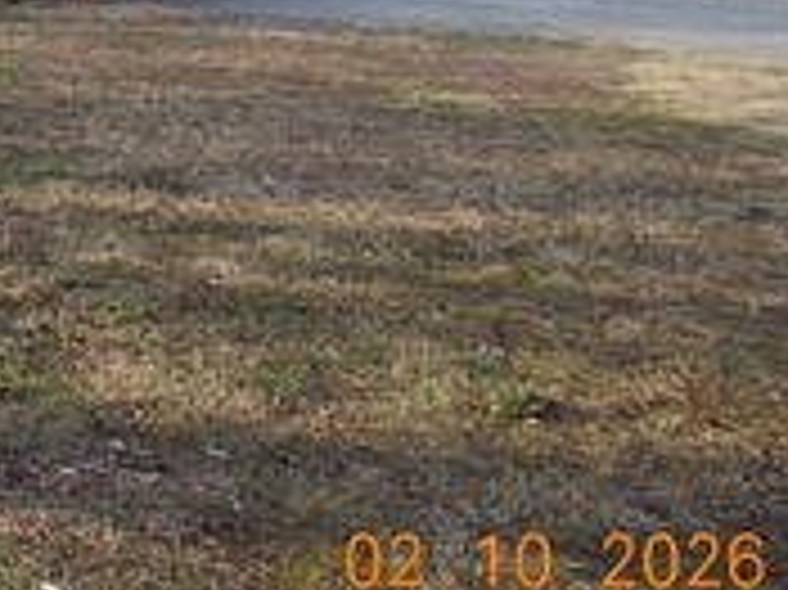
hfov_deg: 22.6
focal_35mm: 76
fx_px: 1729
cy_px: -99
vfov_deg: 18.4
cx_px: -270
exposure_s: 1/250
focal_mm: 4.6
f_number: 3.2
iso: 80
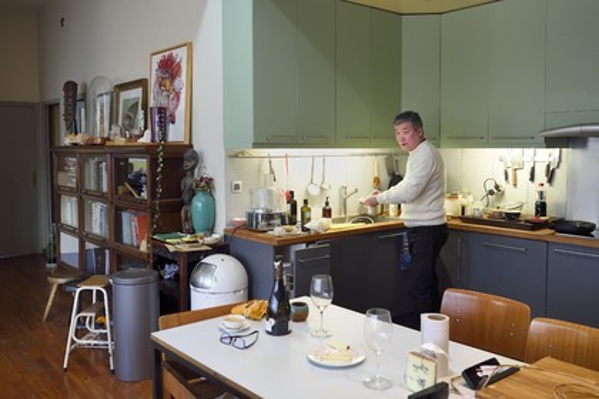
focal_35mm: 31
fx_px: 516
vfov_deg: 42.3
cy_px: 200
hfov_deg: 60.3
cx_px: 300
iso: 1600
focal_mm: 31
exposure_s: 1/60
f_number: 4.5
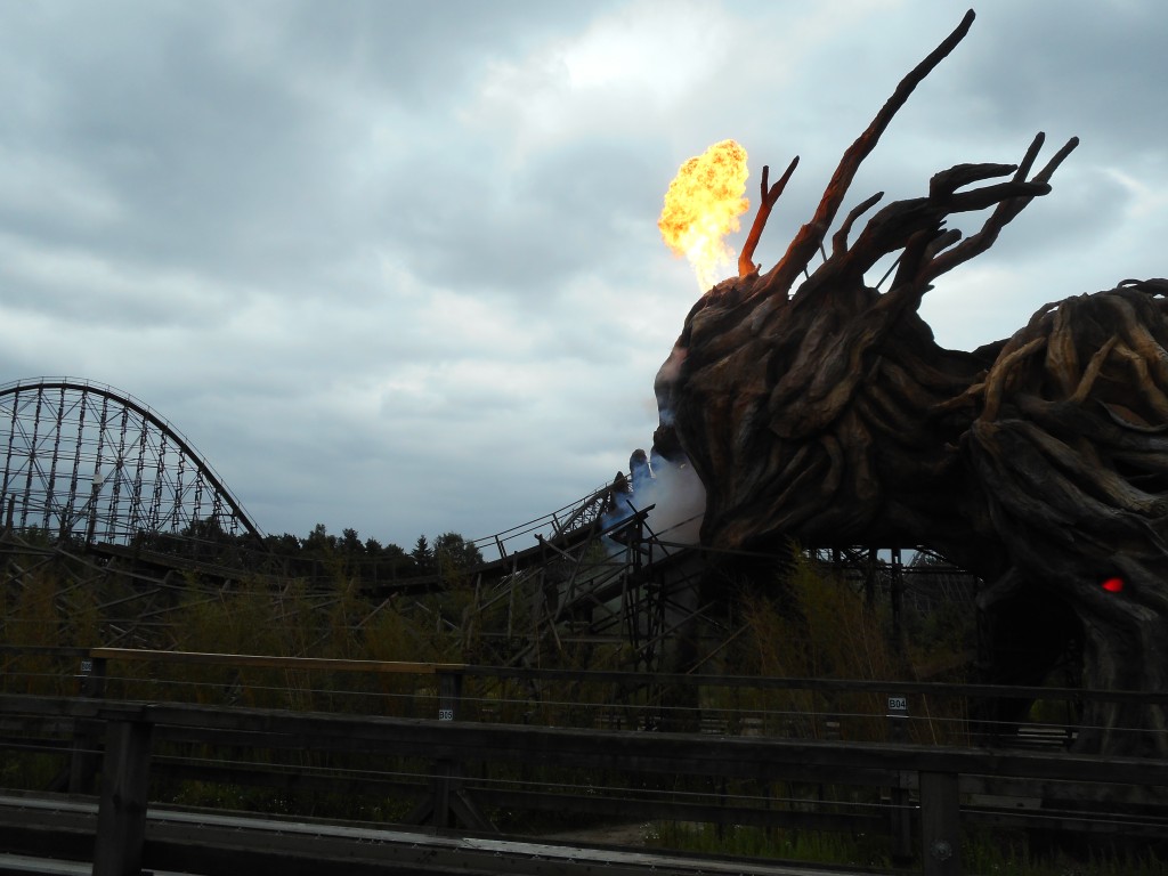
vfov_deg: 48.2
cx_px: 584
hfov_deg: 61.7
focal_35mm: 29
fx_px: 979
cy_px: 438
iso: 80
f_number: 4
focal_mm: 5.2
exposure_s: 1/640
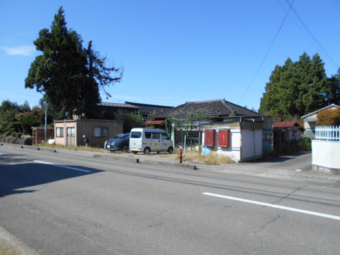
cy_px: 128
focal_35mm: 26
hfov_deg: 67.3
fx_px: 255
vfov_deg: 53.1
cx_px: 170
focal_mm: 4.6
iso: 80
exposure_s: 1/800
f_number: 3.2
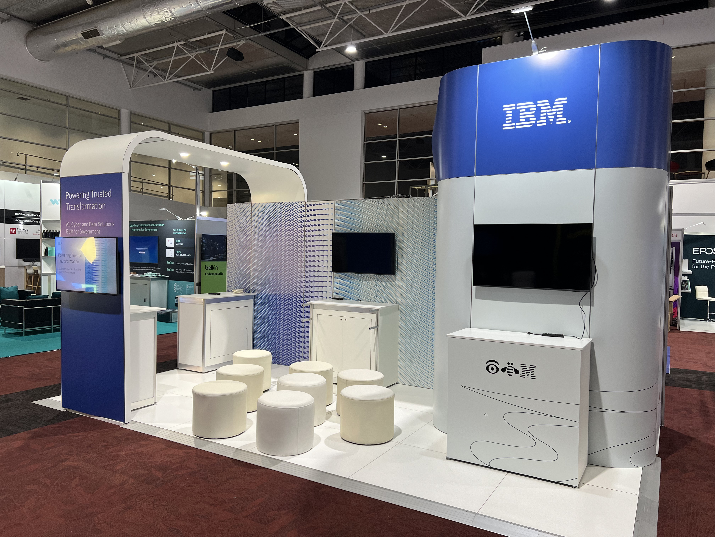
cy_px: 268
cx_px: 358
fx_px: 537
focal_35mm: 26
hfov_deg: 67.3
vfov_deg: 53.1
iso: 100
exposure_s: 1/100
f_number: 1.5
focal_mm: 5.7
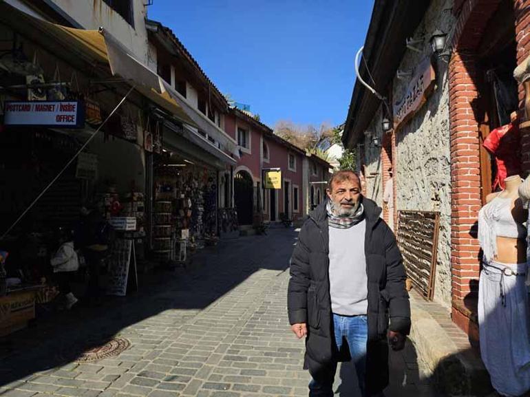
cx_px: 265
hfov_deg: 73.9
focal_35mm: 23
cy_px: 198
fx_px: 352
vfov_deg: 58.9
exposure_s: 1/2650
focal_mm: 5.4
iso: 25
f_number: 1.8
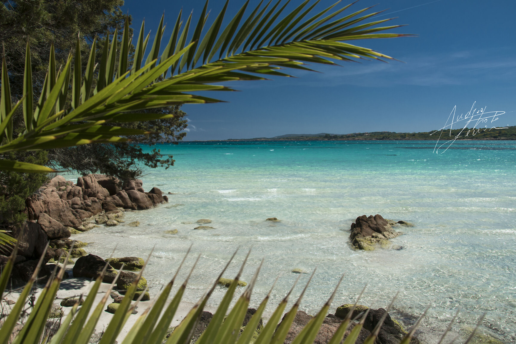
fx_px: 387
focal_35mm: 27
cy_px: 172
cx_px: 258
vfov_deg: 47.9
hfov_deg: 67.4
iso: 200
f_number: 9
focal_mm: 18
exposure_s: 1/320
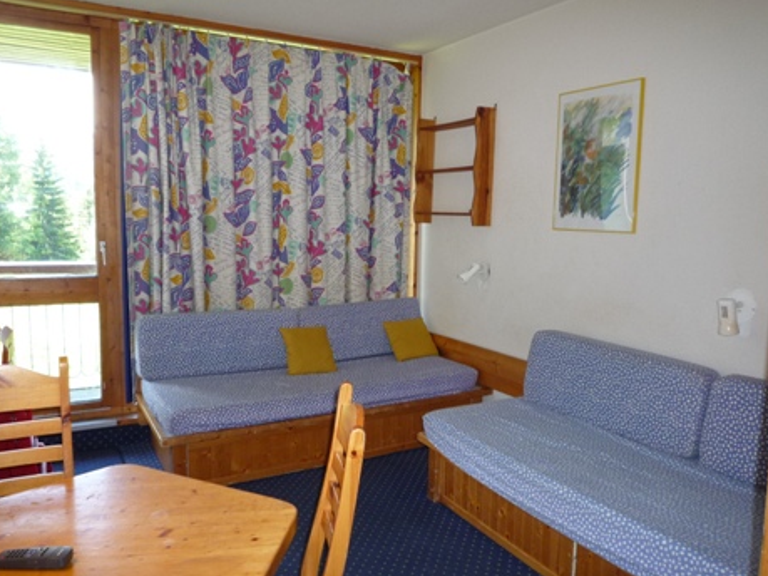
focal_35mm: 27
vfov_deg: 51.3
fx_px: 599
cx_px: 366
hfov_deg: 65.3
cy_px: 285
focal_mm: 4.4
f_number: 2.8
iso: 160
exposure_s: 1/30
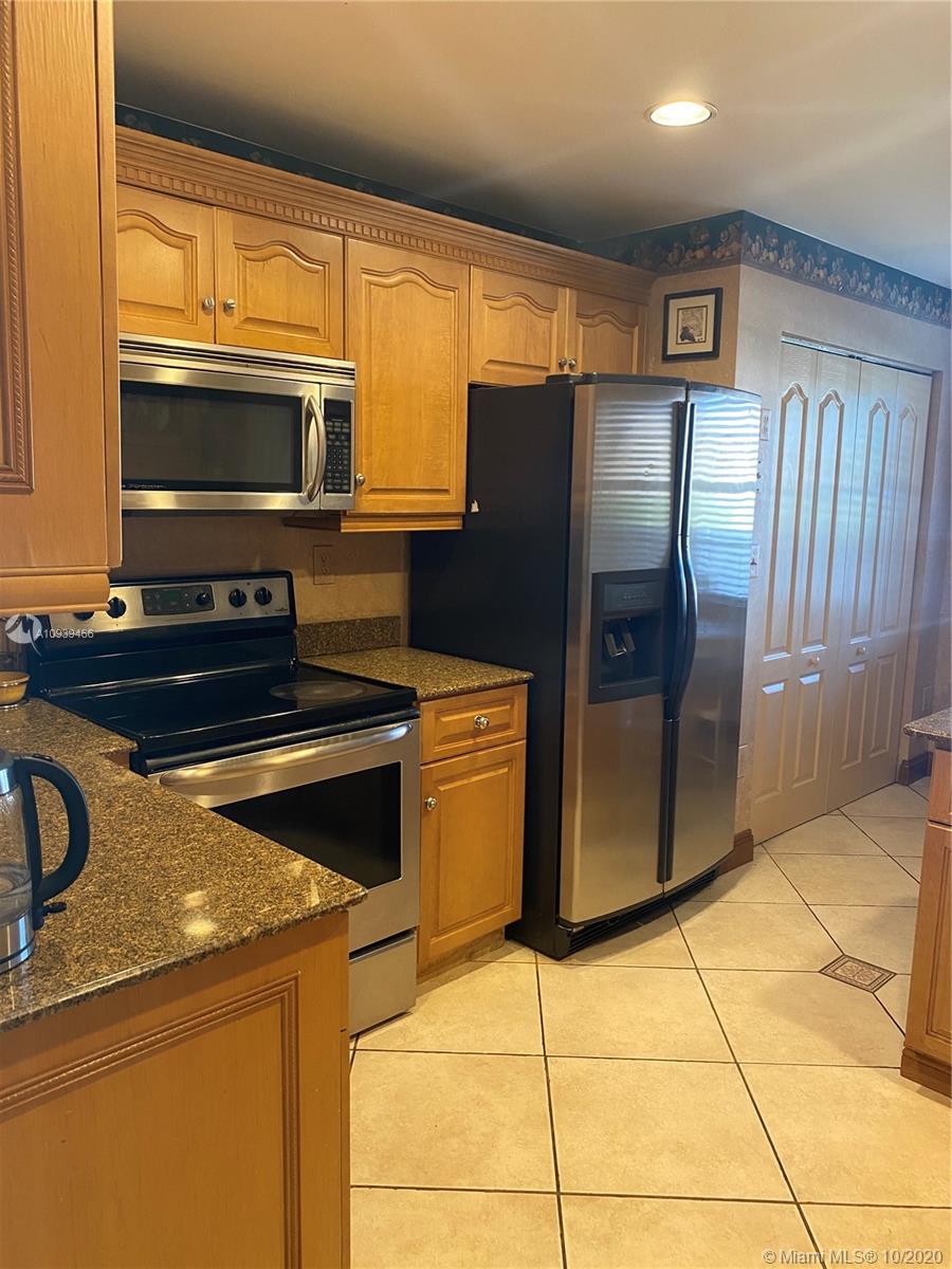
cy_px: 634
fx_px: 953
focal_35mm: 26
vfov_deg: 67.3
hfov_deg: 53.1
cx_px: 476
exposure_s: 1/60
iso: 160
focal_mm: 4.25
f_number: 1.8
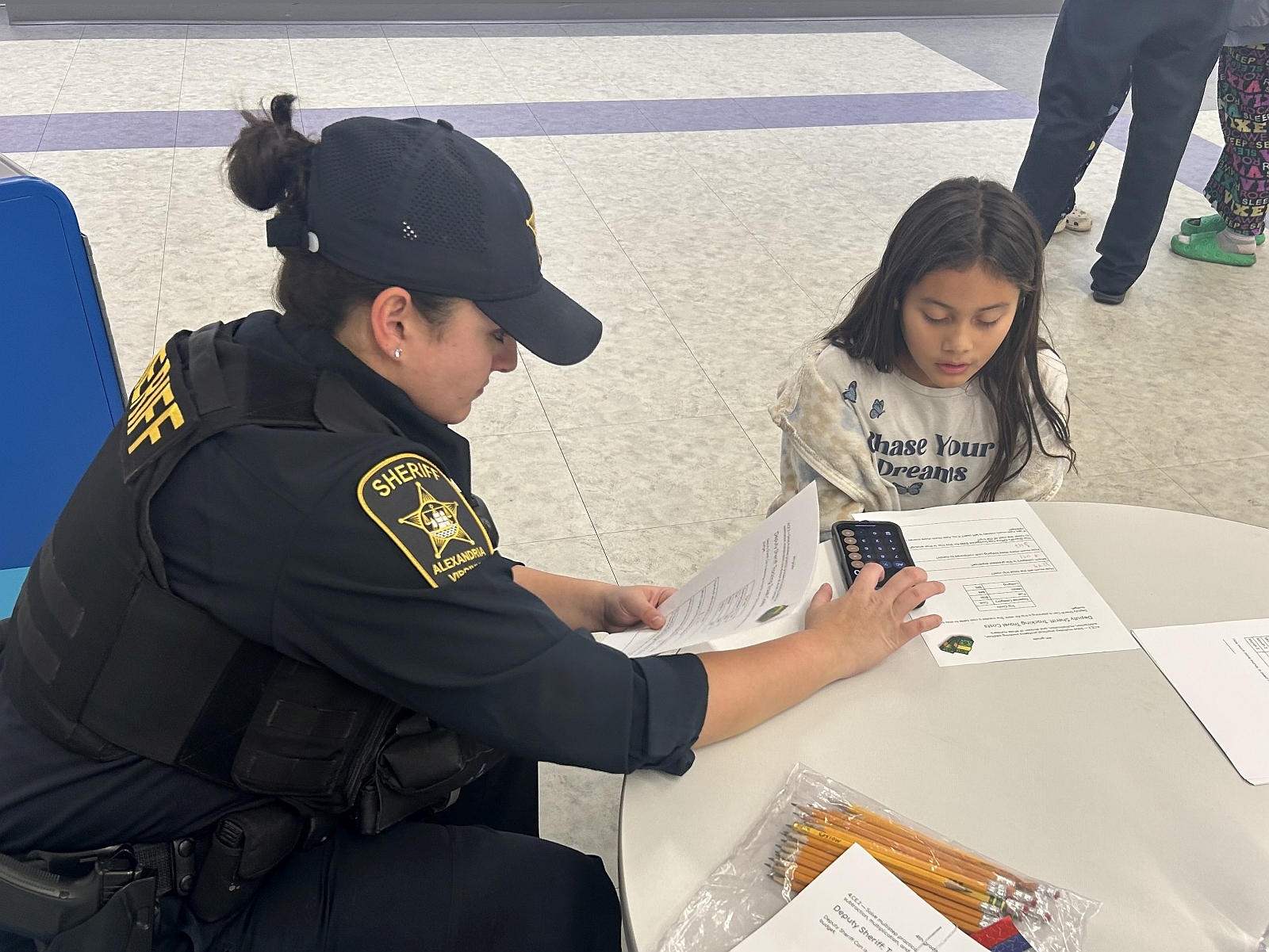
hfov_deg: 67.3
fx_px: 953
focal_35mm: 26
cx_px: 634
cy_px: 476
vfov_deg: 53.1
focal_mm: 5.7
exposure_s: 1/116
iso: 100
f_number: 1.5
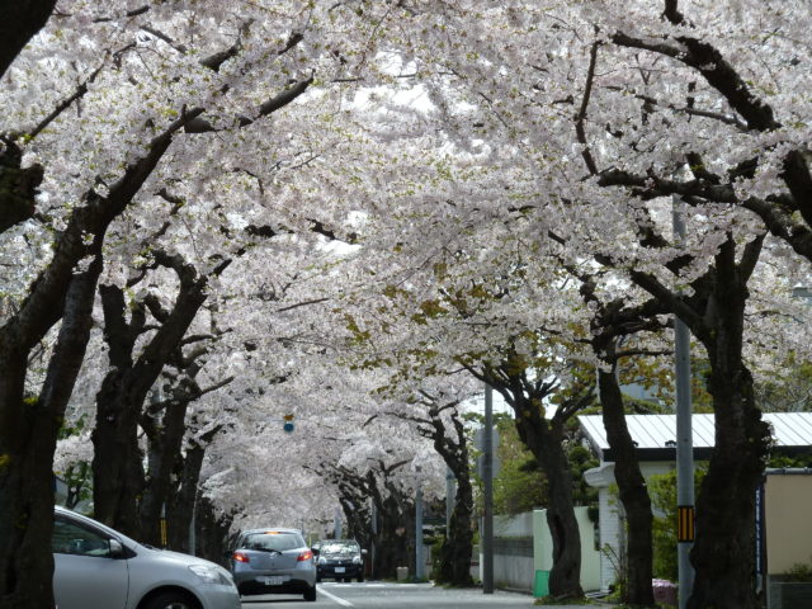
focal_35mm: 128
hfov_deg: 15.4
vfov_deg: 11.6
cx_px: 406
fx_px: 3003
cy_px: 304
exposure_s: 1/320
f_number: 4.4
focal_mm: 21
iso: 80
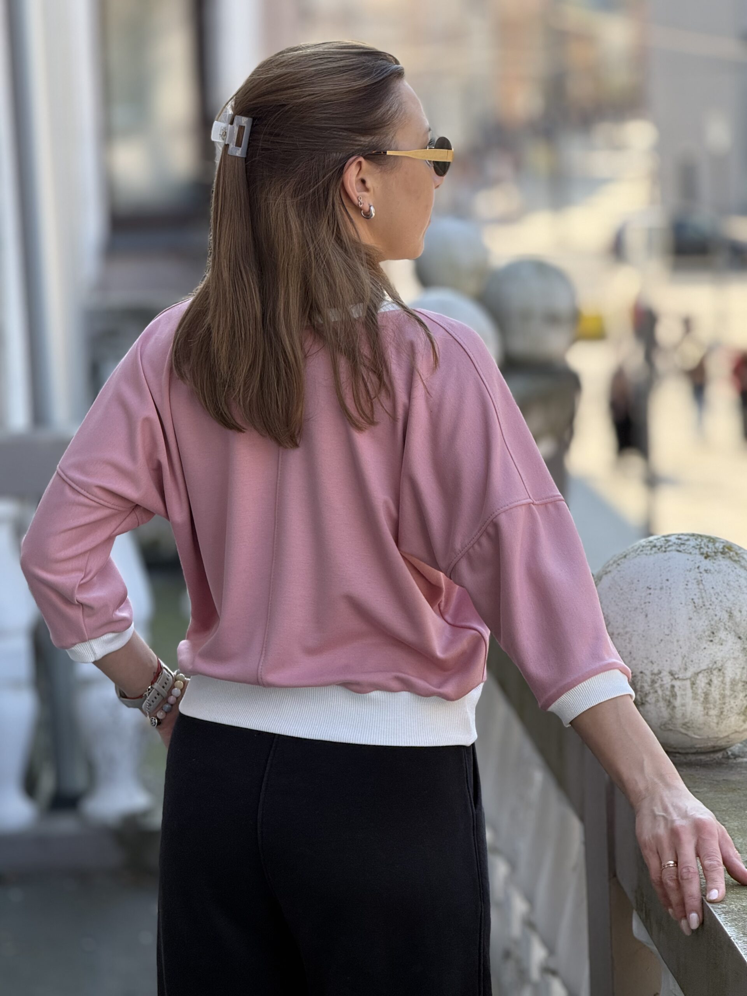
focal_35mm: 120
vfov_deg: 16.4
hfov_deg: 12.3
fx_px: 3453
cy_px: 498
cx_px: 374
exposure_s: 1/140
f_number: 2.8
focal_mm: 15.66
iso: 64
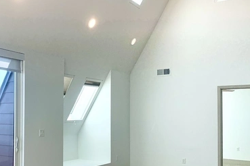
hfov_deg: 43.1
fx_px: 306
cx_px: 63
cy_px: 109
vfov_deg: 30.3
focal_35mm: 44
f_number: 1.8
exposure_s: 1/446
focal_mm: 4.25
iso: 25
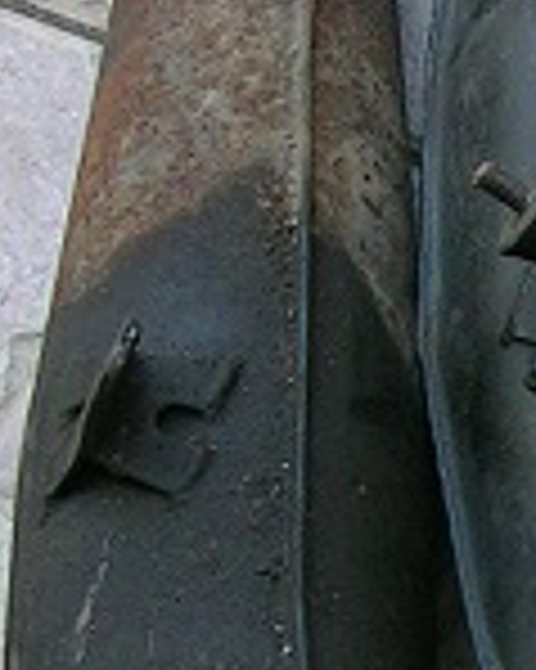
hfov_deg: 8.3
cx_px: 703
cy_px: 522
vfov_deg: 10.5
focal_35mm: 184
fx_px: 3652
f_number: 2.8
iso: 50
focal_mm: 5.4
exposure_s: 1/62.5
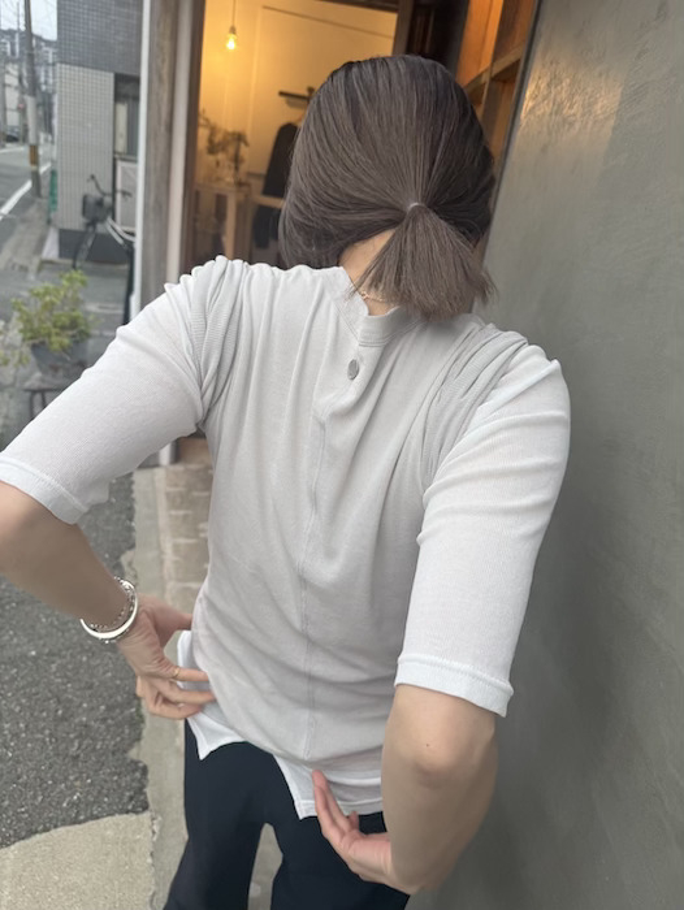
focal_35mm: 24
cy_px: 455
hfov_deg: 56.9
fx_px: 632
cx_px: 342
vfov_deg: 71.6
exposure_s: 1/120
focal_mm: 6.76
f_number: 1.78
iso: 100
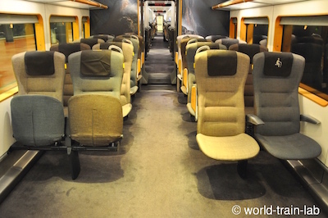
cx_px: 164
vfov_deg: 47.9
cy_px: 109
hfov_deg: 67.4
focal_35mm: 27
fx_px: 246
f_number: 3.5
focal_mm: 18
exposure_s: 1/25
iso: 1600
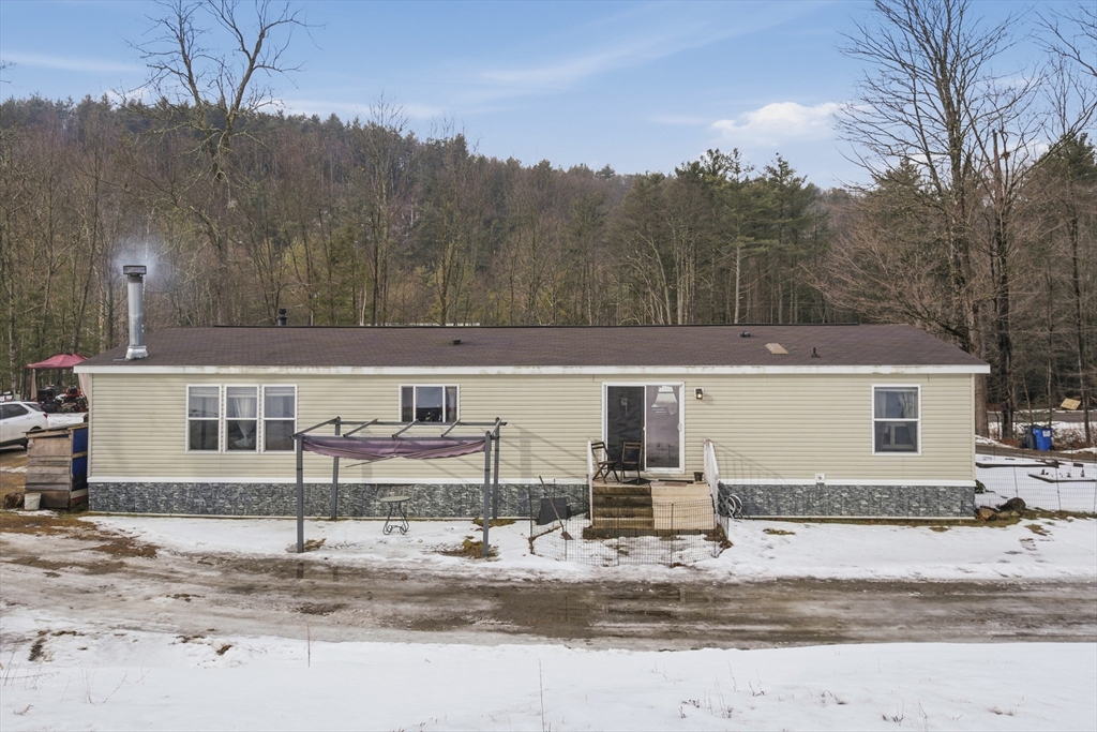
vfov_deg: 50.4
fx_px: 777
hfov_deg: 70.4
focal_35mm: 26
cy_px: 366
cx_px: 548
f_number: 4
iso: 320
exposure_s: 1/4000
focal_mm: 17
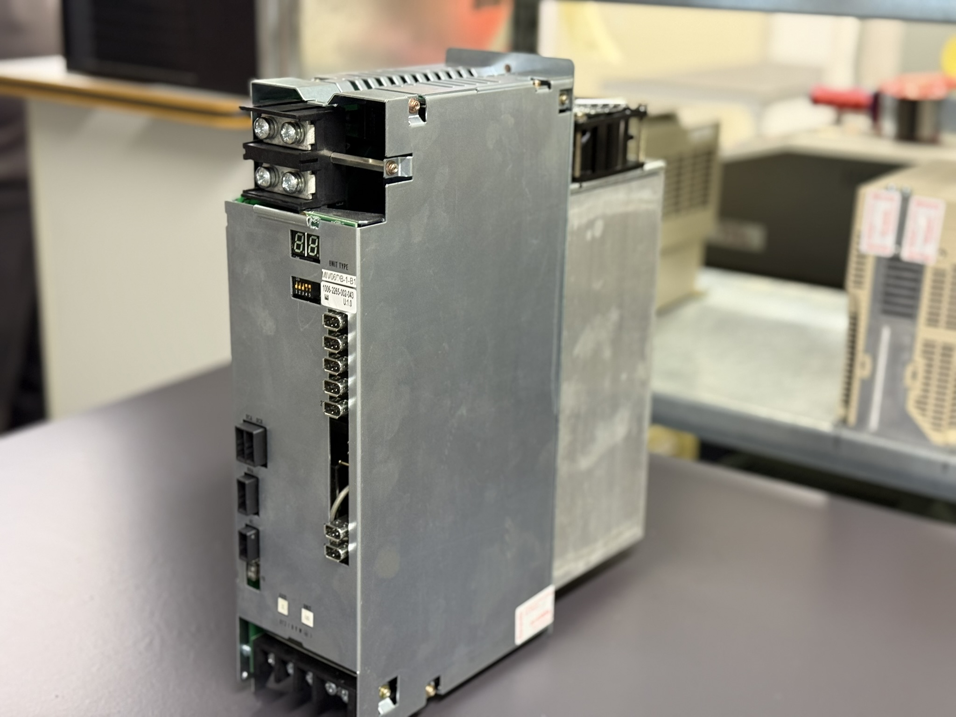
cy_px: 358
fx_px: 1326
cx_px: 478
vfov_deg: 30.3
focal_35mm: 48
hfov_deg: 39.7
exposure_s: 1/33
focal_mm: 6.76
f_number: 1.78
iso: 200
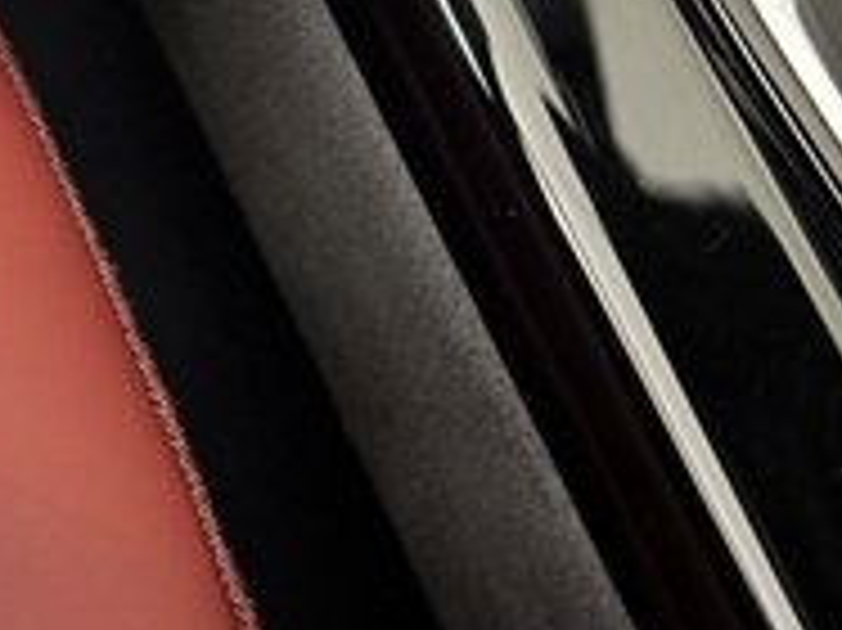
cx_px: 806
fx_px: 3987
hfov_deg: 11.9
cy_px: -432
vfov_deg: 8.7
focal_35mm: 164
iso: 640
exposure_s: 1/30
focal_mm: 6.86
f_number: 1.78
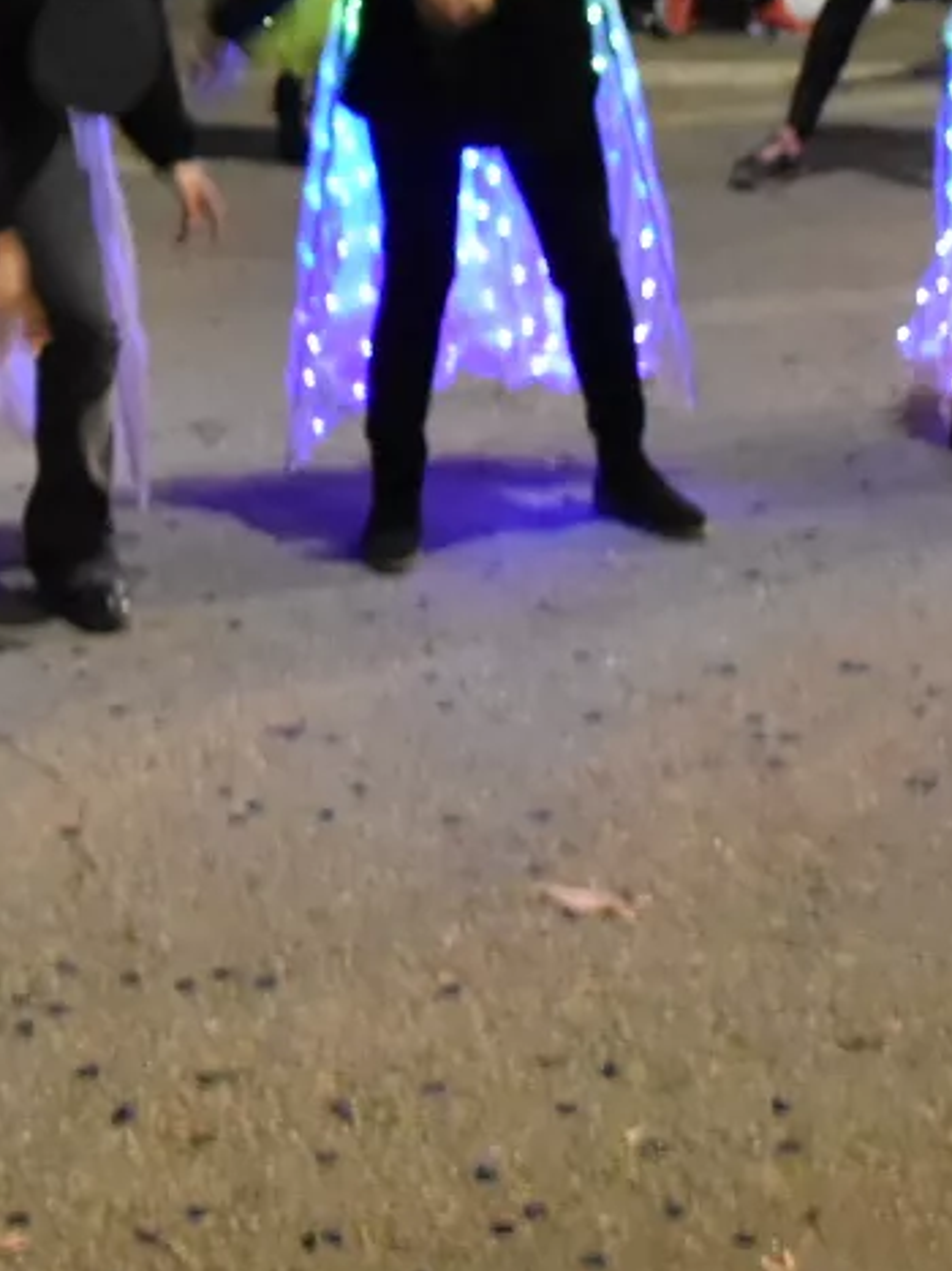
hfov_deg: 16.4
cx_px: 343
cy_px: -41
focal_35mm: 90
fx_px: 3302
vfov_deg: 20.9
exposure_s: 1/60
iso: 5000
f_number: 3.5
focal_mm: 18
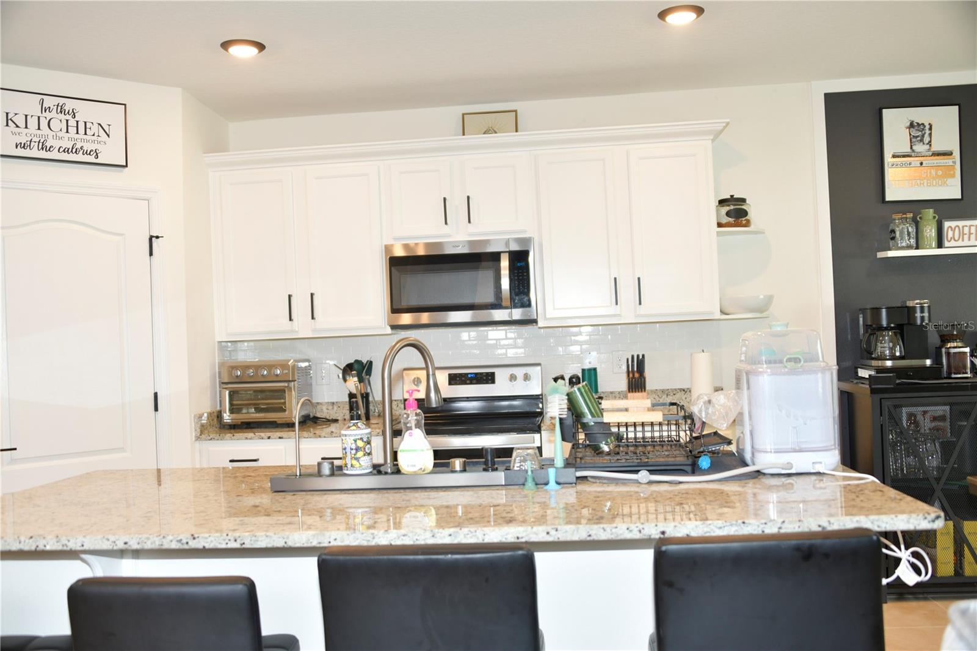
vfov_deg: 38.9
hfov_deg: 55.8
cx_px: 488
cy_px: 326
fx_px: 922
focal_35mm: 34
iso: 640
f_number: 3.8
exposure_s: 1/50
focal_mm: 34
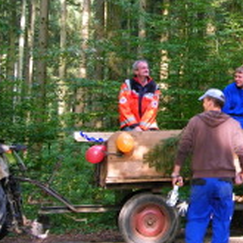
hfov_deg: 19.6
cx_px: 259
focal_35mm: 85
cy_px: 97
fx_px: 675
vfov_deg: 20.4
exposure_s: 1/40
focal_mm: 7.9
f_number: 3.9
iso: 200
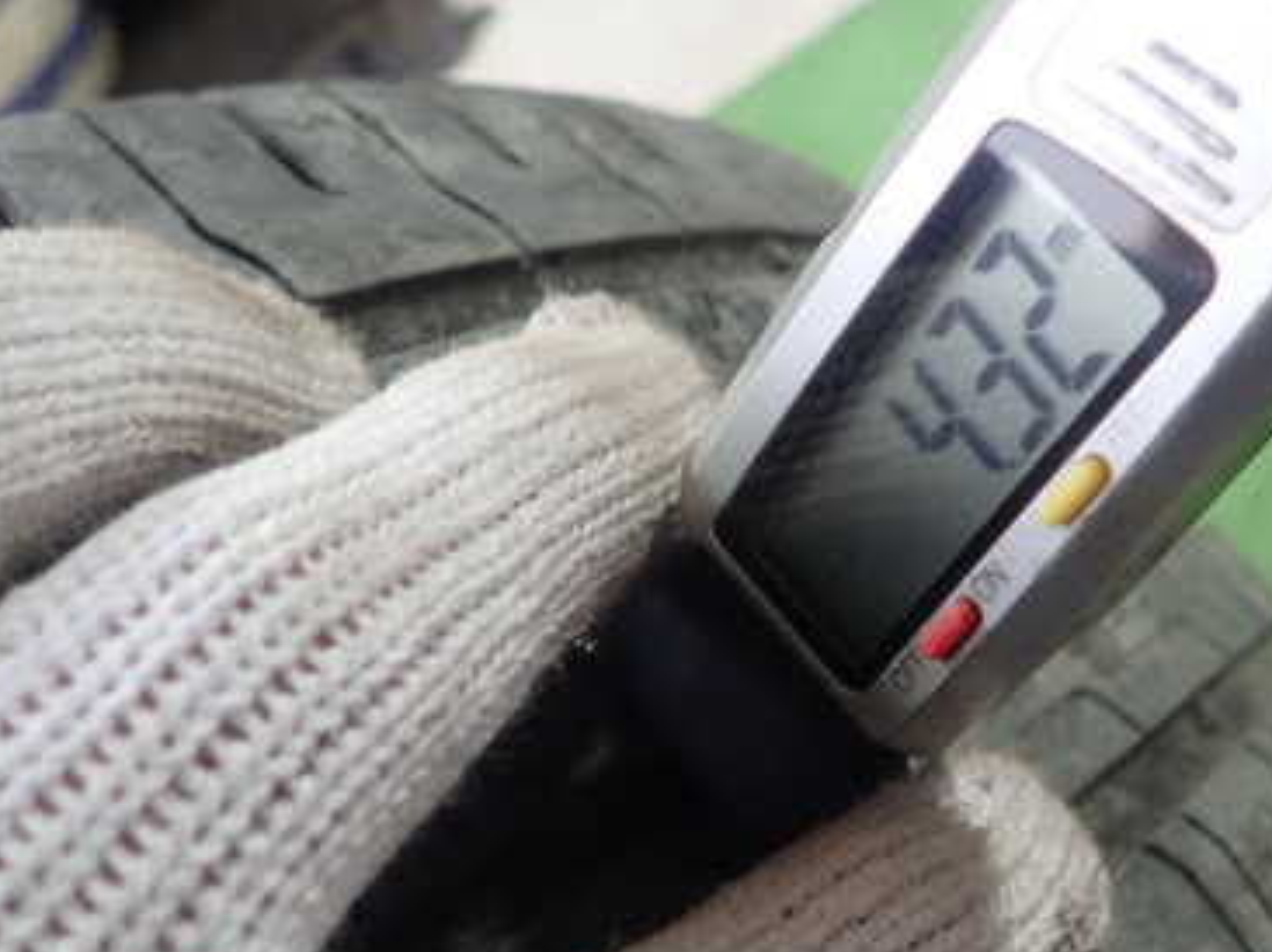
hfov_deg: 45.5
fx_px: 1506
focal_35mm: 41
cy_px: 584
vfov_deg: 34.9
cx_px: 778
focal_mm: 4.5
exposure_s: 1/60
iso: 200
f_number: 2
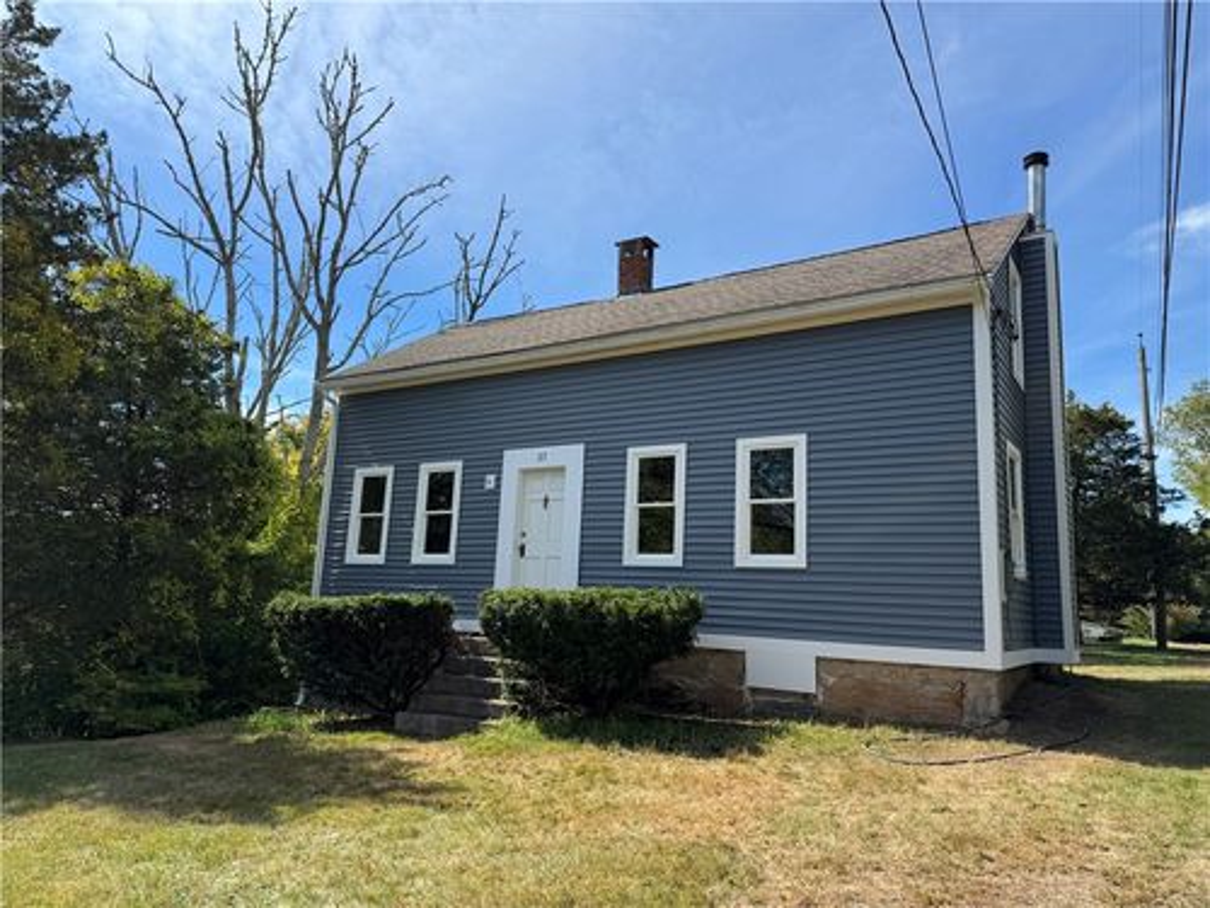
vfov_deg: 56.8
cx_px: 605
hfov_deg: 71.6
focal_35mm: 24
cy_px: 454
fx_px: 839
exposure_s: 1/3413
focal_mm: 6.76
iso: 80
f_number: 1.78
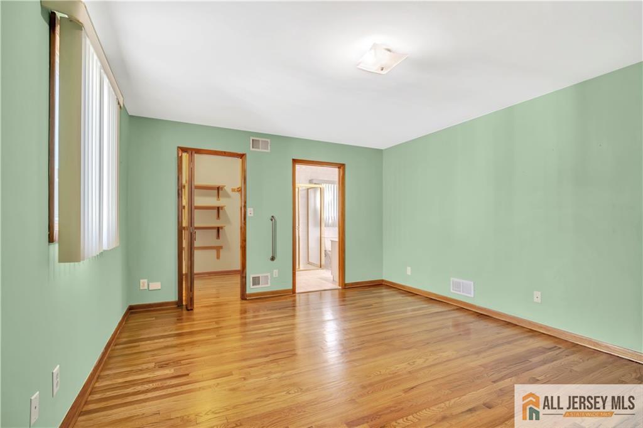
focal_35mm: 16
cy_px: 214
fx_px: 286
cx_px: 322
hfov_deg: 96.8
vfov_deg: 73.7
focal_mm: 16
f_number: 5
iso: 320
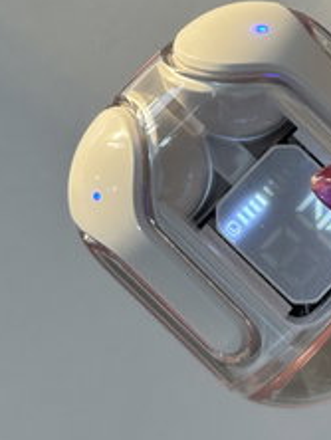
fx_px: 1463
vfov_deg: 16.8
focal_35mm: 115
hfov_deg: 12.6
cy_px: 29
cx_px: 390
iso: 64
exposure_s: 1/160
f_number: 1.78
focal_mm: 6.76
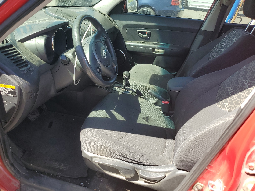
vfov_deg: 53.1
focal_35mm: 26
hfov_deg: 67.3
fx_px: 192
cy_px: 96
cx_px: 128
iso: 50
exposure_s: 1/476
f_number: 1.5
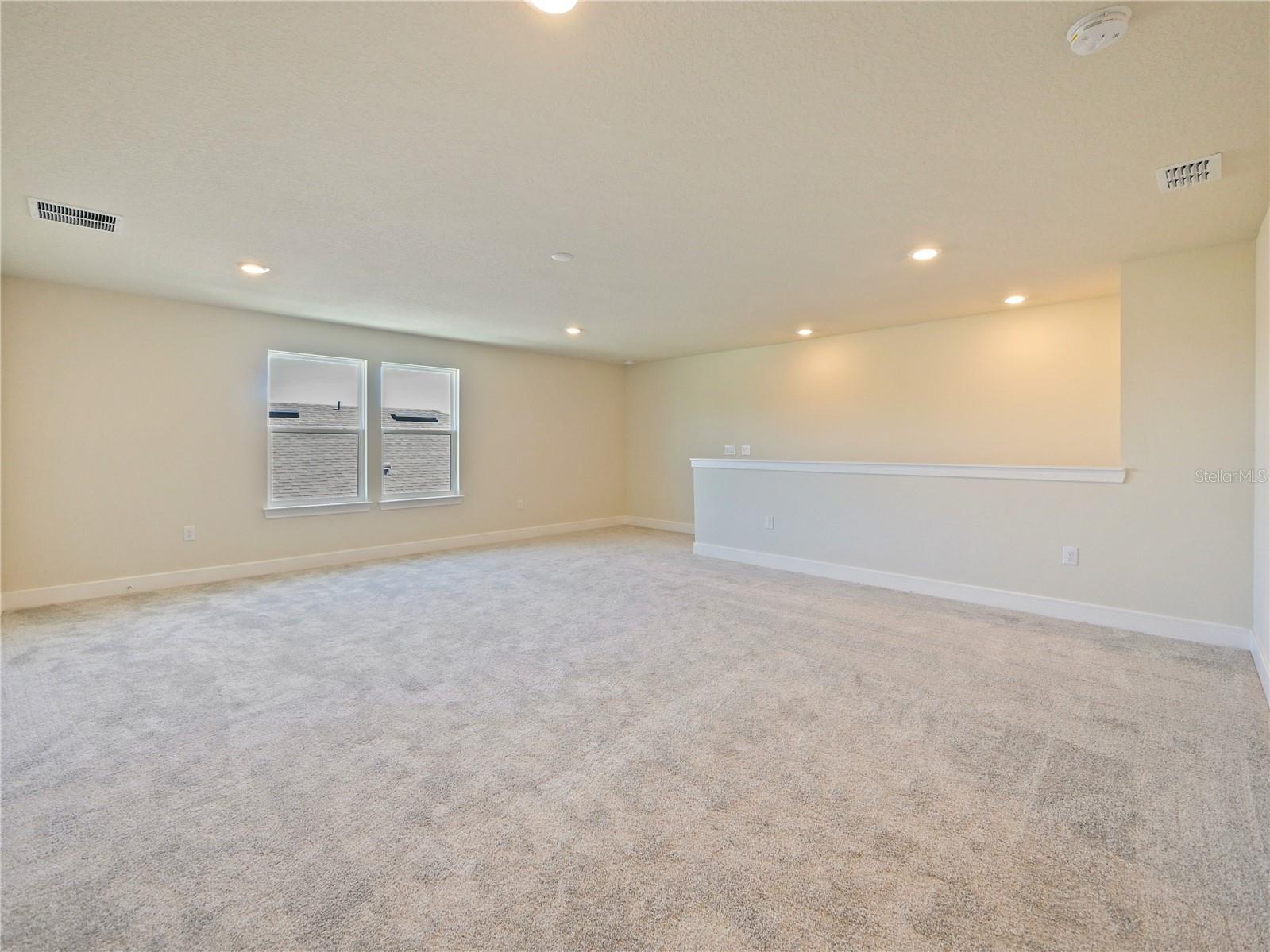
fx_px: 514
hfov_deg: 102.1
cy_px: 476
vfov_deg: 85.7
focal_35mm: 14
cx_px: 635
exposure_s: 1/60
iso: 1000
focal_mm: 7
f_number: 4
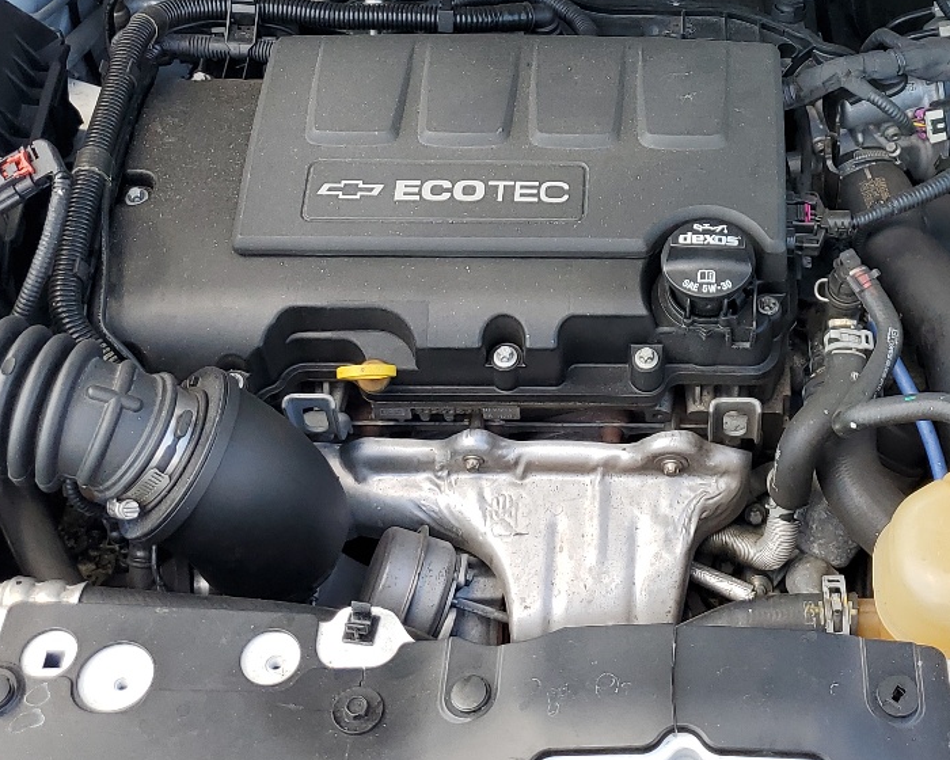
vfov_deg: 25.3
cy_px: 50
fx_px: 1631
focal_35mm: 58
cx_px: 676
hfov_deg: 32.1
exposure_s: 1/323
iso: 50
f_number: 1.5
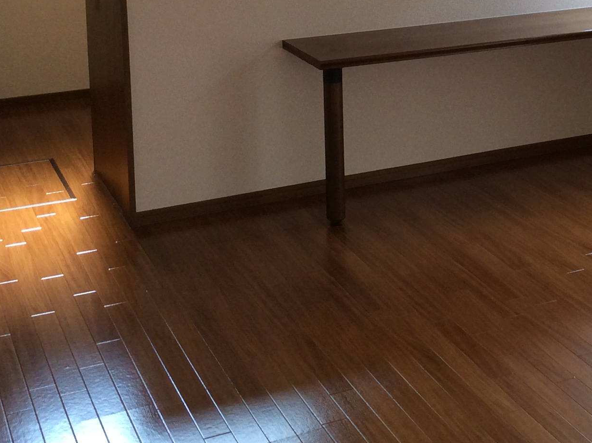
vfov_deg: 21.1
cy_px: 0
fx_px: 1144
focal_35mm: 67
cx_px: 441
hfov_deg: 28.6
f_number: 2.4
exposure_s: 1/120
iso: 50
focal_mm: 3.3
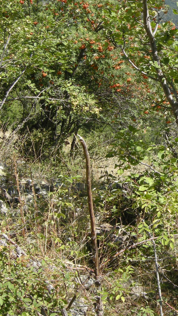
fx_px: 587
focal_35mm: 70
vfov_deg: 30.0
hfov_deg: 16.8
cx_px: 183
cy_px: 120
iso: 64
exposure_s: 1/167
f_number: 4.8
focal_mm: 7.5
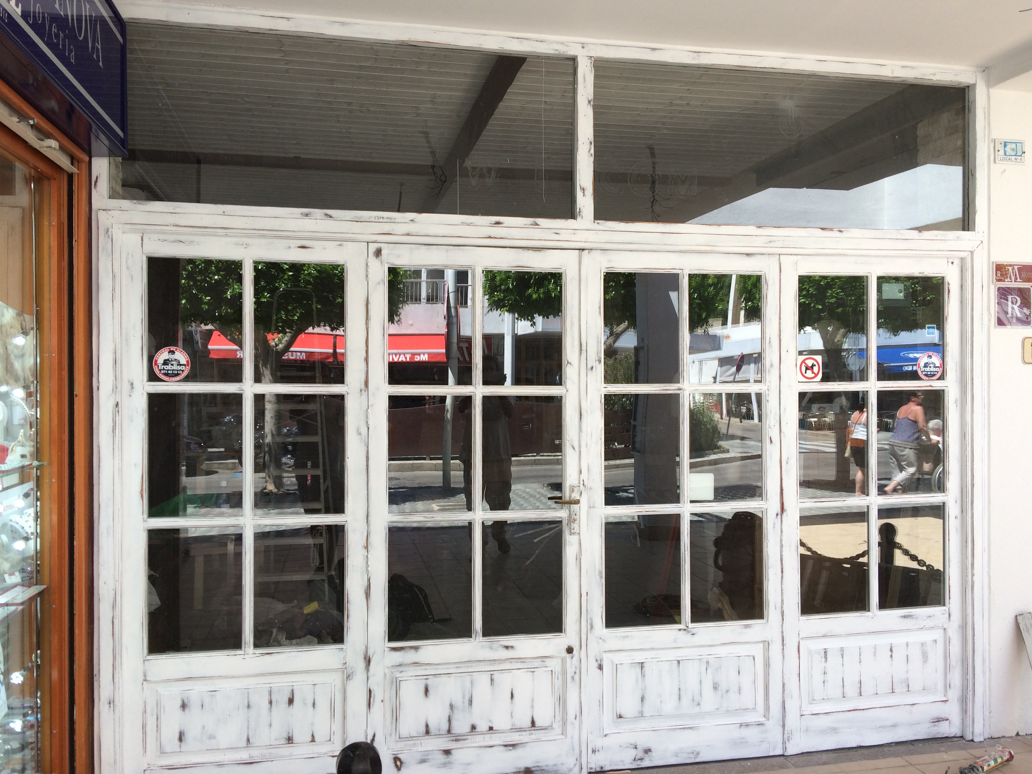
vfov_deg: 46.8
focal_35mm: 30
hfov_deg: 60.0
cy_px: 382
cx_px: 524
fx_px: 894
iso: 32
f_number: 2.2
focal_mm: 4.15
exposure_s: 1/206
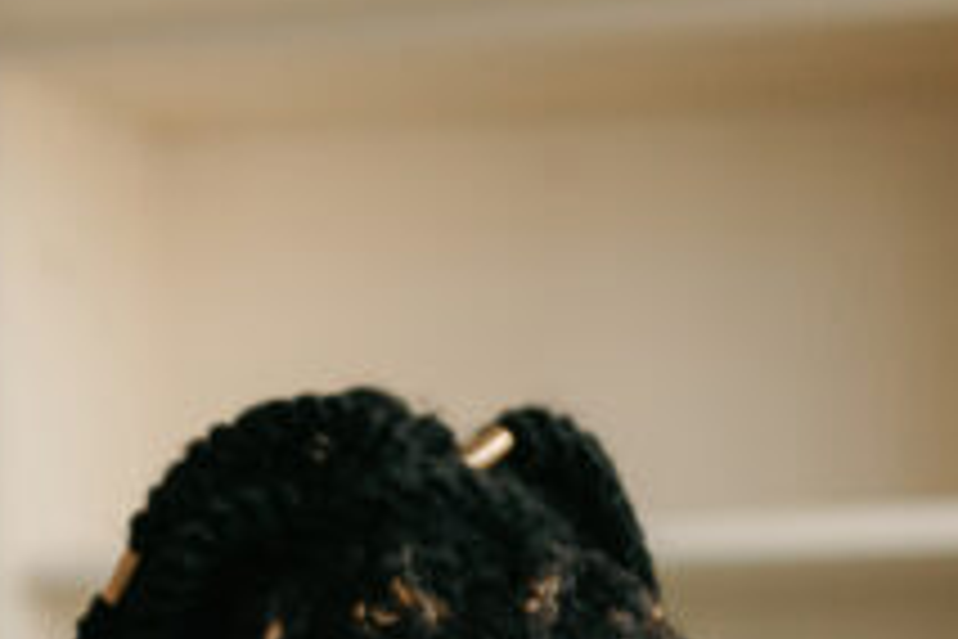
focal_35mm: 289
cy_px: 1249
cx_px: 364
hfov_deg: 7.1
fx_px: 7690
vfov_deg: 4.7
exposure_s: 1/125
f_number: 3.5
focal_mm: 60
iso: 640
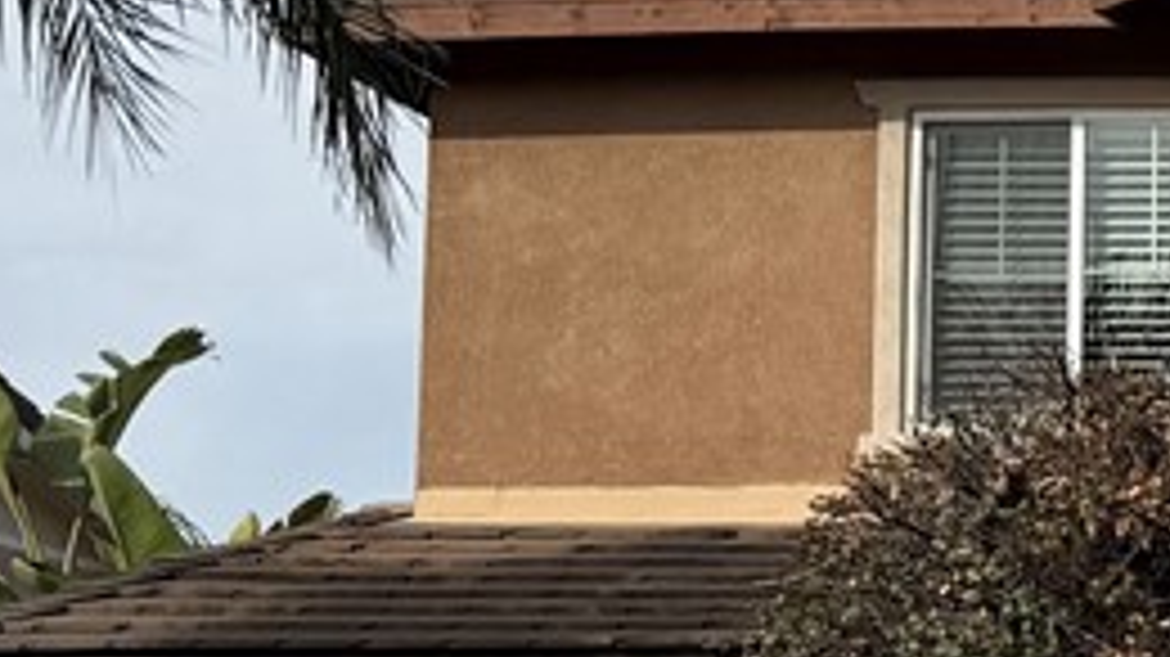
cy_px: 576
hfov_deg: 18.3
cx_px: 1782
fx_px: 3194
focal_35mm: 103
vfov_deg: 11.7
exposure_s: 1/5714
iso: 80
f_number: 1.78
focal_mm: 6.76
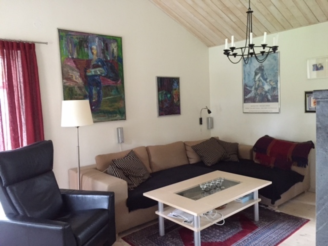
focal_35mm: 29
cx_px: 164
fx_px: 275
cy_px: 123
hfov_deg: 61.7
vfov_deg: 48.2
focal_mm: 4.15
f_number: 2.2
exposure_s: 1/17
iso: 400
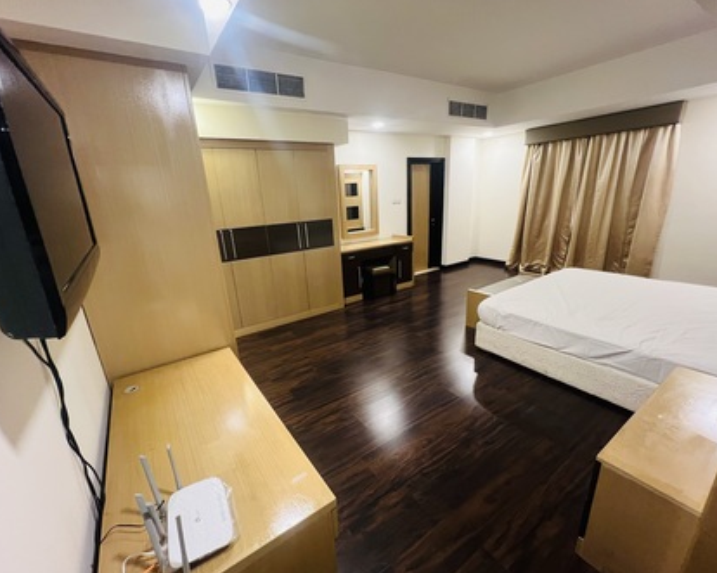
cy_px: 292
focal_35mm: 14
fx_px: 297
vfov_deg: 88.0
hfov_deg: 100.7
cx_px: 356
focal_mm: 1.57
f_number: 1.8
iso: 400
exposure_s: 1/50
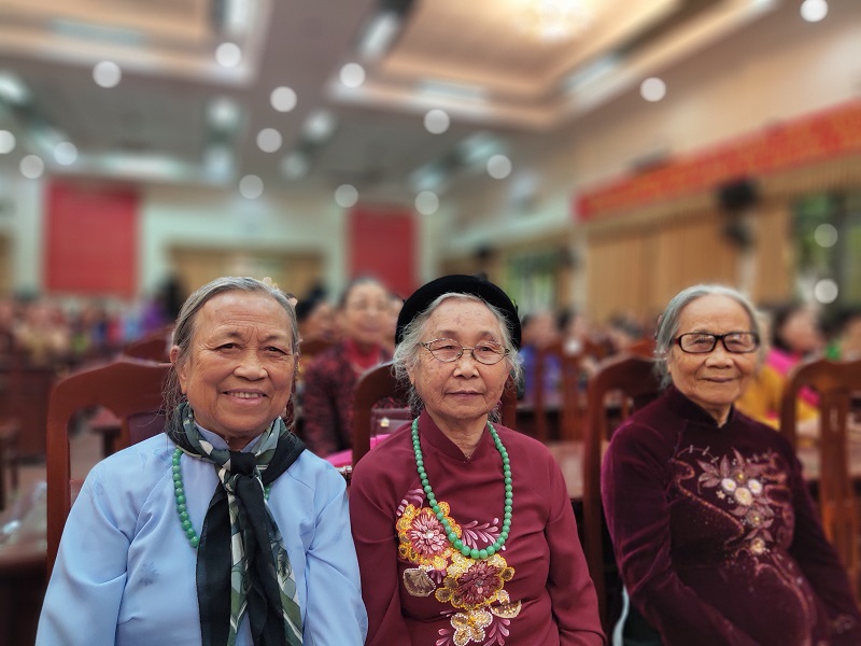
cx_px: 430
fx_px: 622
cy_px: 323
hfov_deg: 69.4
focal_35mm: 25
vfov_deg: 54.9
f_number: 1.7
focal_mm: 4.71
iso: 70
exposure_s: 1/33
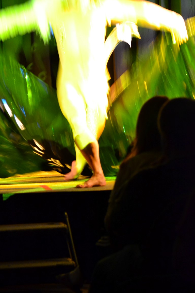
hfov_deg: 9.0
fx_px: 1243
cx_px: 98
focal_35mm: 153
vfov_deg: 13.4
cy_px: 146
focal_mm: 102
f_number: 4.5
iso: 3200
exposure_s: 1/8
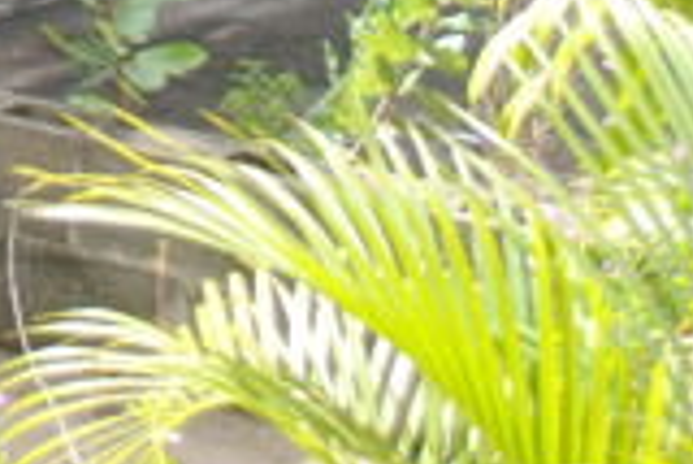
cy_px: -637
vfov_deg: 8.3
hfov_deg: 12.0
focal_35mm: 152
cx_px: -706
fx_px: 2929
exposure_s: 1/200
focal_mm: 18
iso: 100
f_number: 3.5
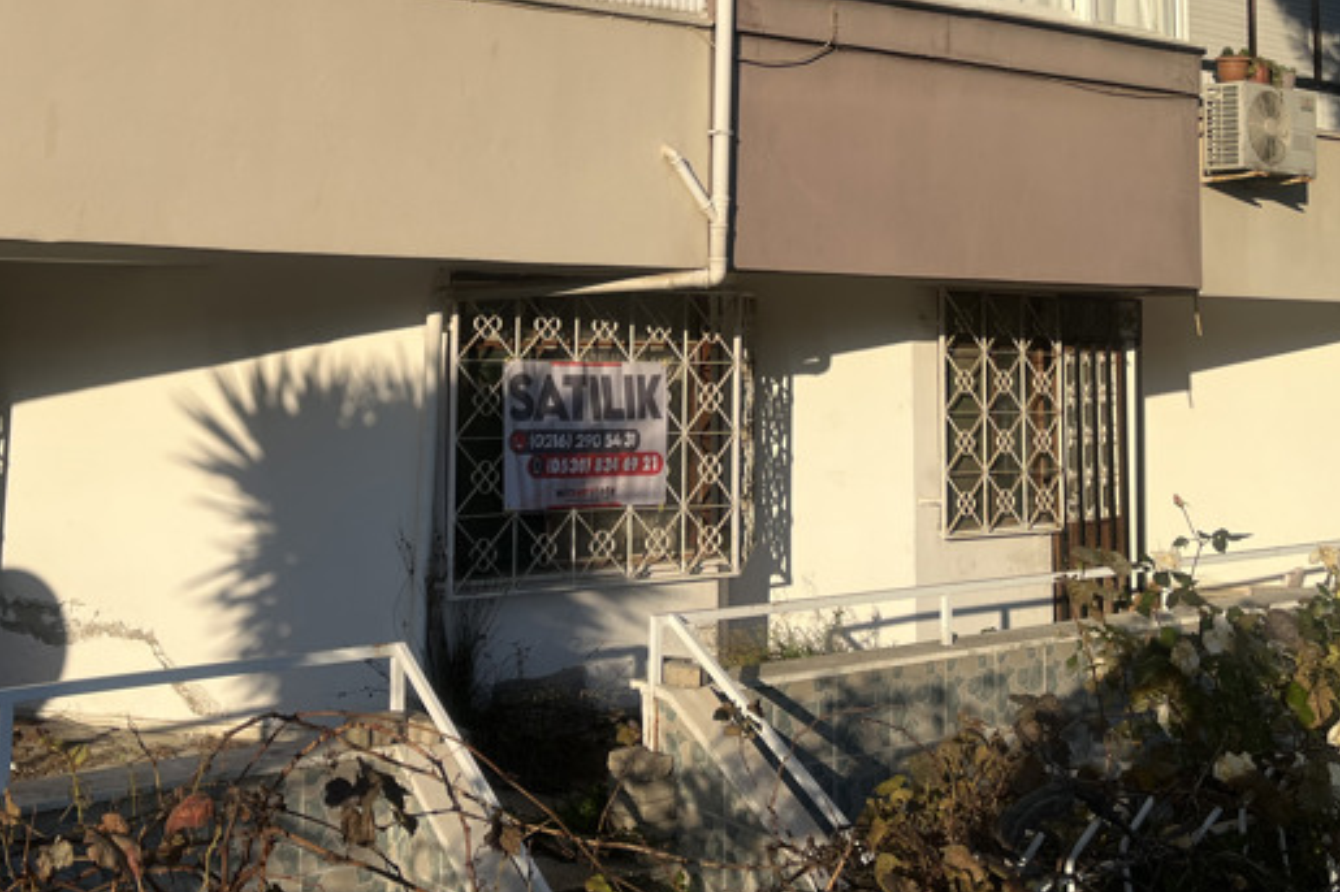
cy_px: 169
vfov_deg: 31.0
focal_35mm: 42
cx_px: 500
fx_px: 1563
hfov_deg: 46.0
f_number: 1.6
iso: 50
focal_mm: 5.1
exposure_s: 1/5076
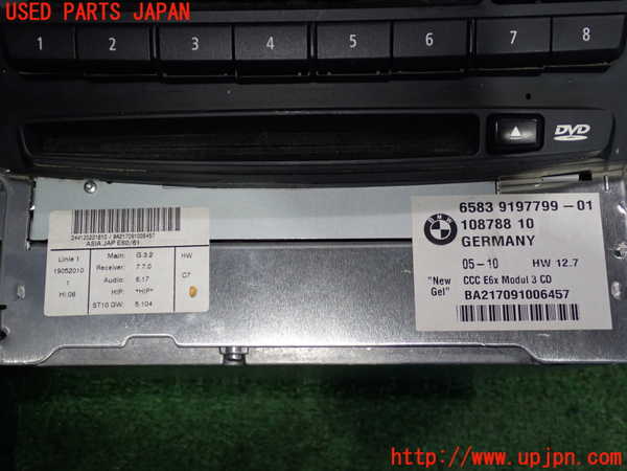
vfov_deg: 35.1
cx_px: 314
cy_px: 236
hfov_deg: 45.8
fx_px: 743
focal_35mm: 41
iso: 200
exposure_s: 1/40
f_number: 2.8
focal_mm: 7.31
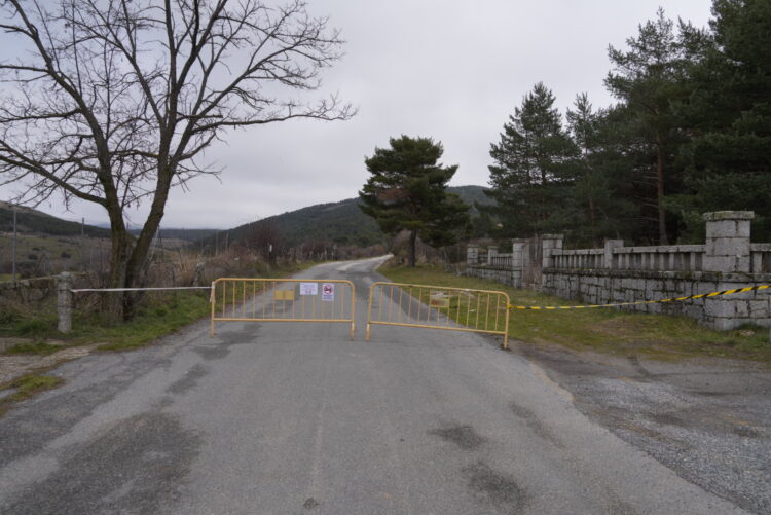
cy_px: 258
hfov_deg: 71.5
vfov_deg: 51.3
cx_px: 386
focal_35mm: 25
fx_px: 536
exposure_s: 1/200
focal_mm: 25
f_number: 11
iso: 200
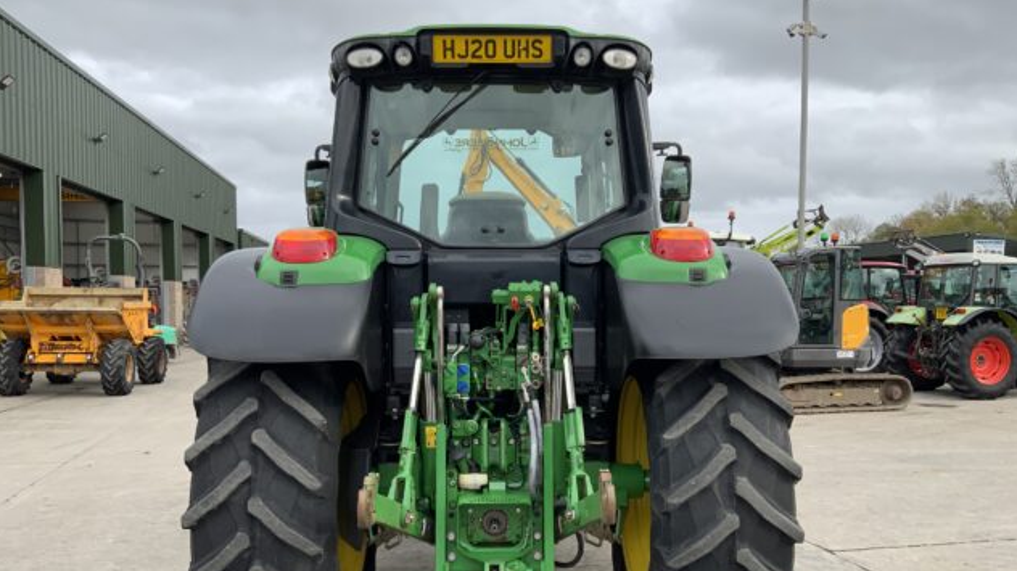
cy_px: 355
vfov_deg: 36.4
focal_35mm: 32
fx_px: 863
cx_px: 508
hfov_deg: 61.0
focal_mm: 3
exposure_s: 1/473
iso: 16
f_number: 1.8
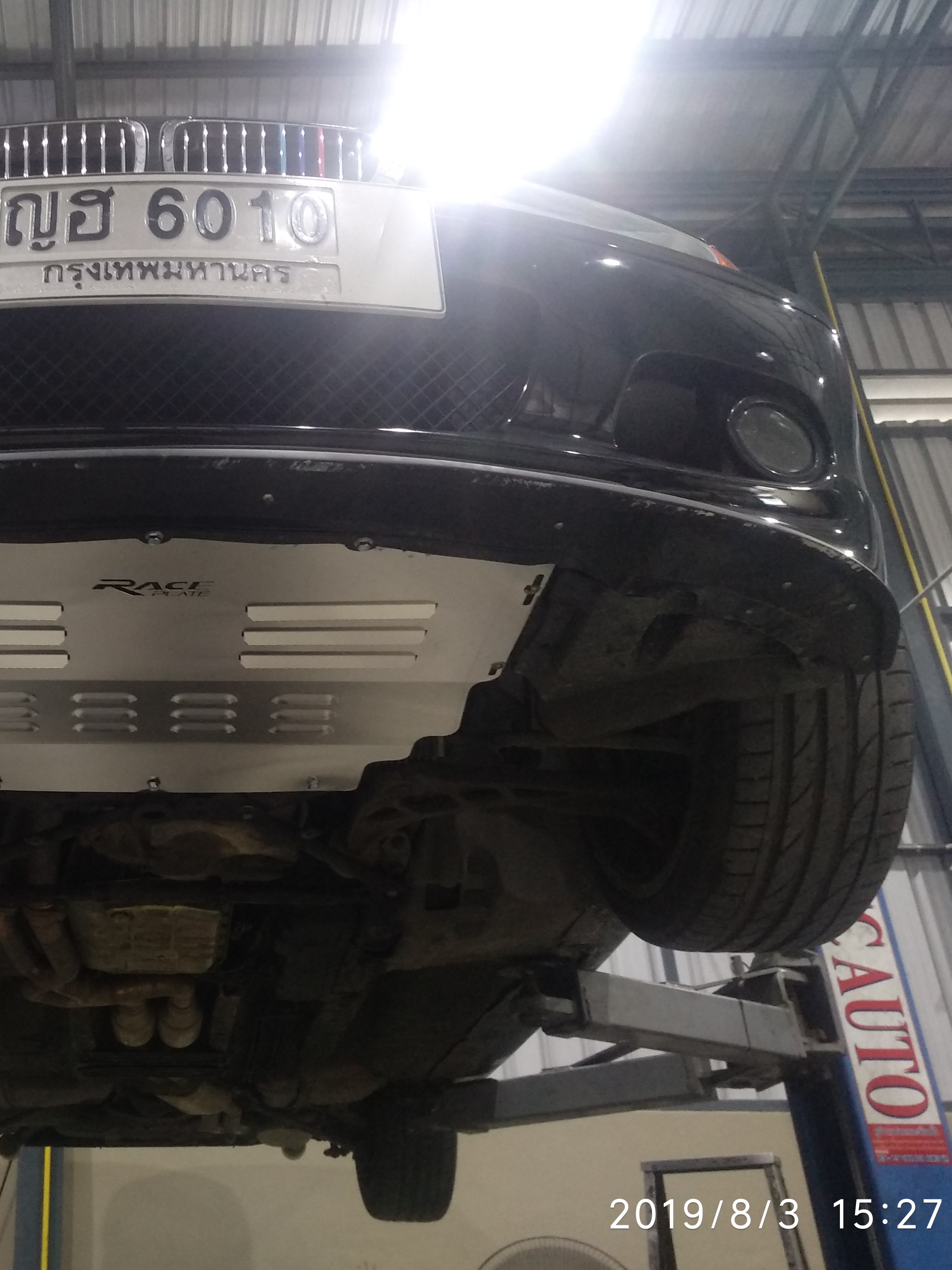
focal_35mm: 30
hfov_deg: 43.5
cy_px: 636
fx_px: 1100
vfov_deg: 60.0
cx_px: 132
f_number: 2.2
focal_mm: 3.81
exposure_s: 1/33
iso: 400
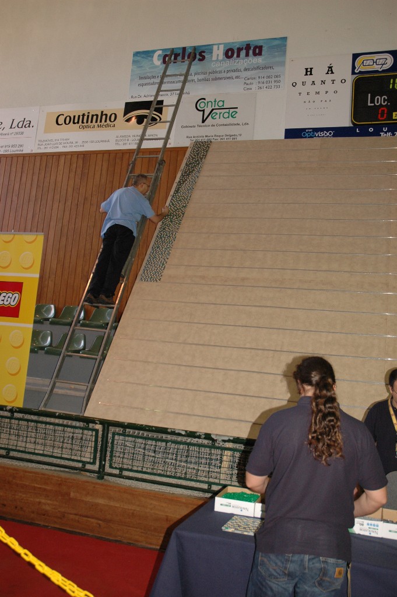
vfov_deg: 53.2
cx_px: 198
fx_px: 596
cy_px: 298
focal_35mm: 36
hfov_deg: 36.8
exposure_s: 1/60
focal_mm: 24
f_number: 3.8
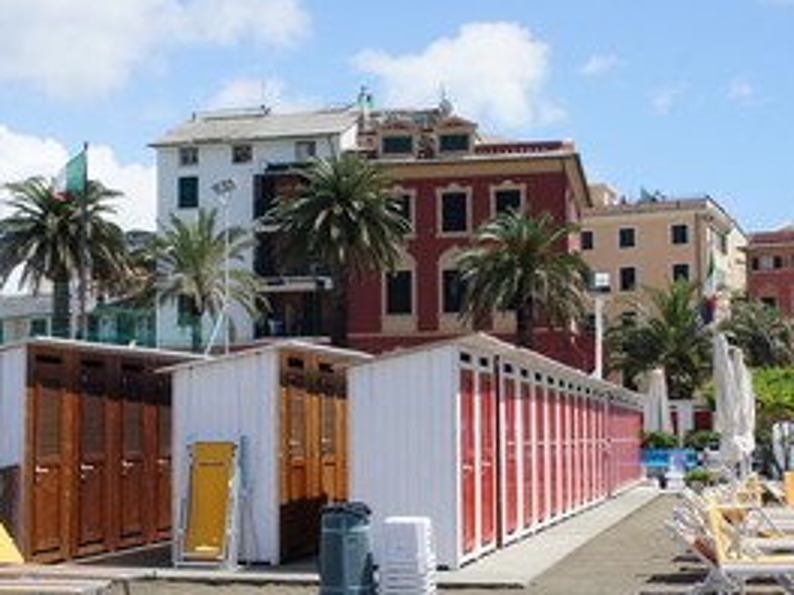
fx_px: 1327
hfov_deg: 33.3
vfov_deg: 25.3
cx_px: 445
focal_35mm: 58
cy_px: 337
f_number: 11
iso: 200
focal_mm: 23
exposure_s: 1/200
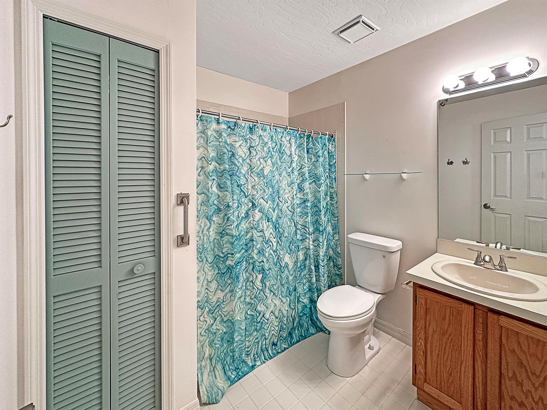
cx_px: 274
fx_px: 221
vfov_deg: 85.7
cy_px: 205
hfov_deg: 102.1
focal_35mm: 14
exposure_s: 1/60
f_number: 2.2
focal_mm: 2.22
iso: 200
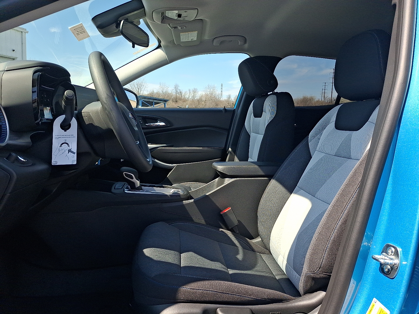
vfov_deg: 54.9
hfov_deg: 69.4
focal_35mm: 25
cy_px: 157
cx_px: 210
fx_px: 303
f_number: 1.8
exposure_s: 1/1000
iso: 30
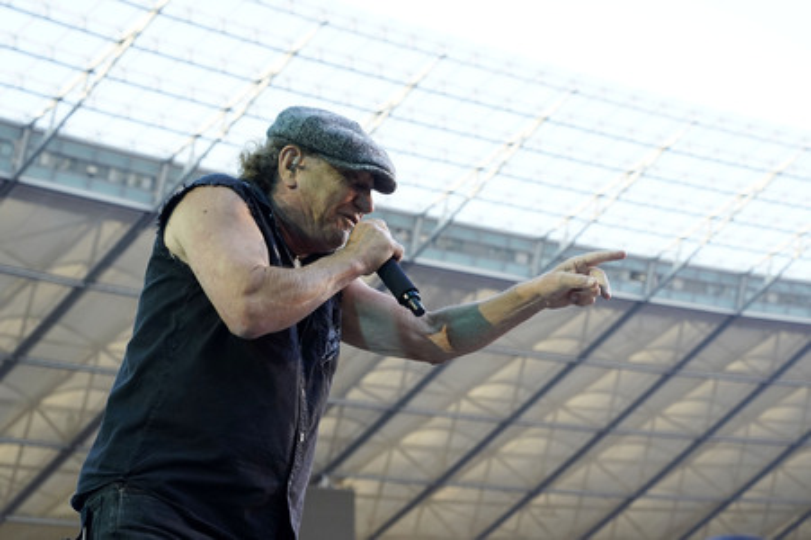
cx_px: 406
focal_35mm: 62
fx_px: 1396
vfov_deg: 21.9
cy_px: 270
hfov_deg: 32.4
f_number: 5
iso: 1600
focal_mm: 62
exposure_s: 1/400
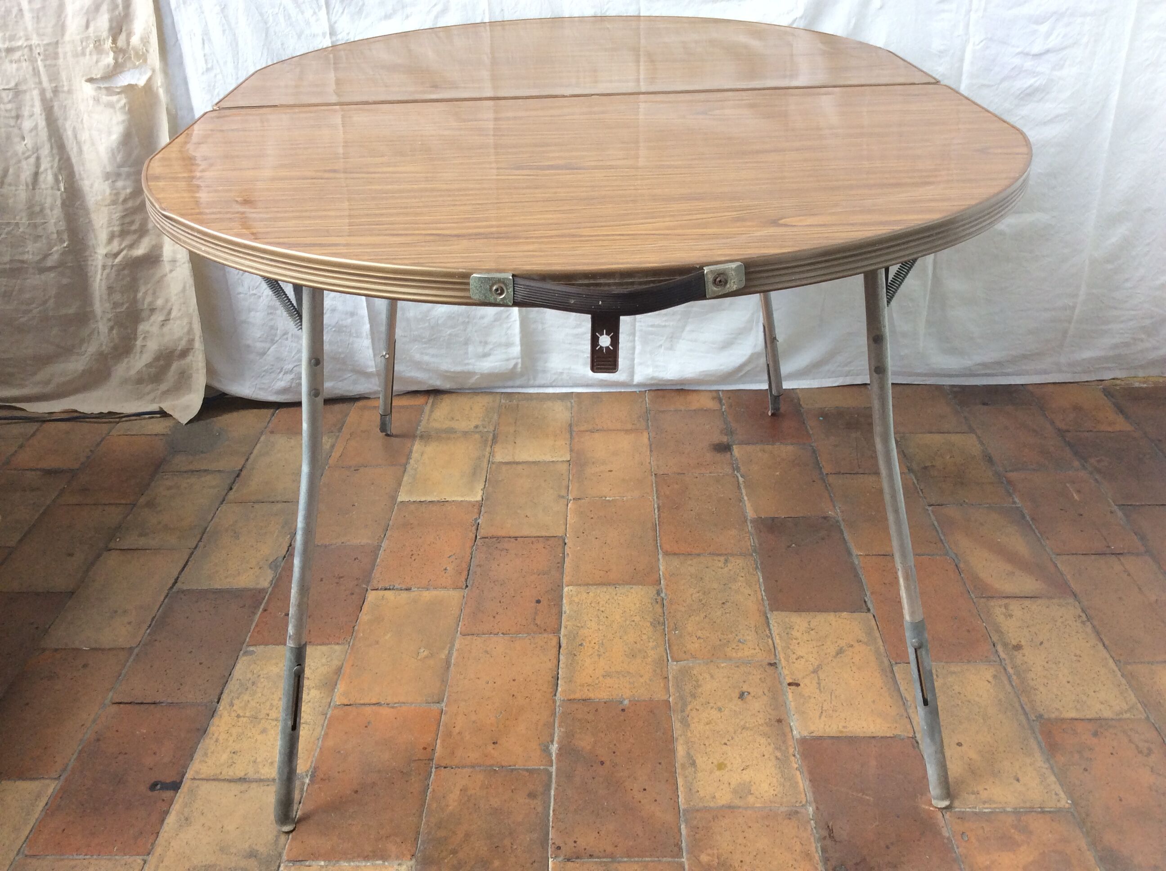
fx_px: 1076
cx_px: 583
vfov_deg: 44.1
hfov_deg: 56.9
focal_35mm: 32
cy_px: 436
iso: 40
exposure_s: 1/100
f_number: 2.4
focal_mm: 3.3
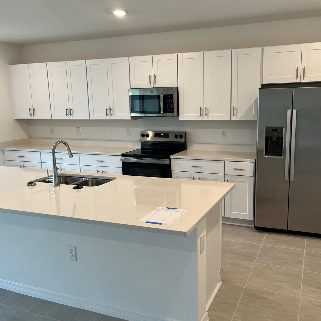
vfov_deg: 52.5
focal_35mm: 31
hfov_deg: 52.3
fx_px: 325
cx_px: 189
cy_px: 160
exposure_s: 1/120
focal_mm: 5.1
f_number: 1.6
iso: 100
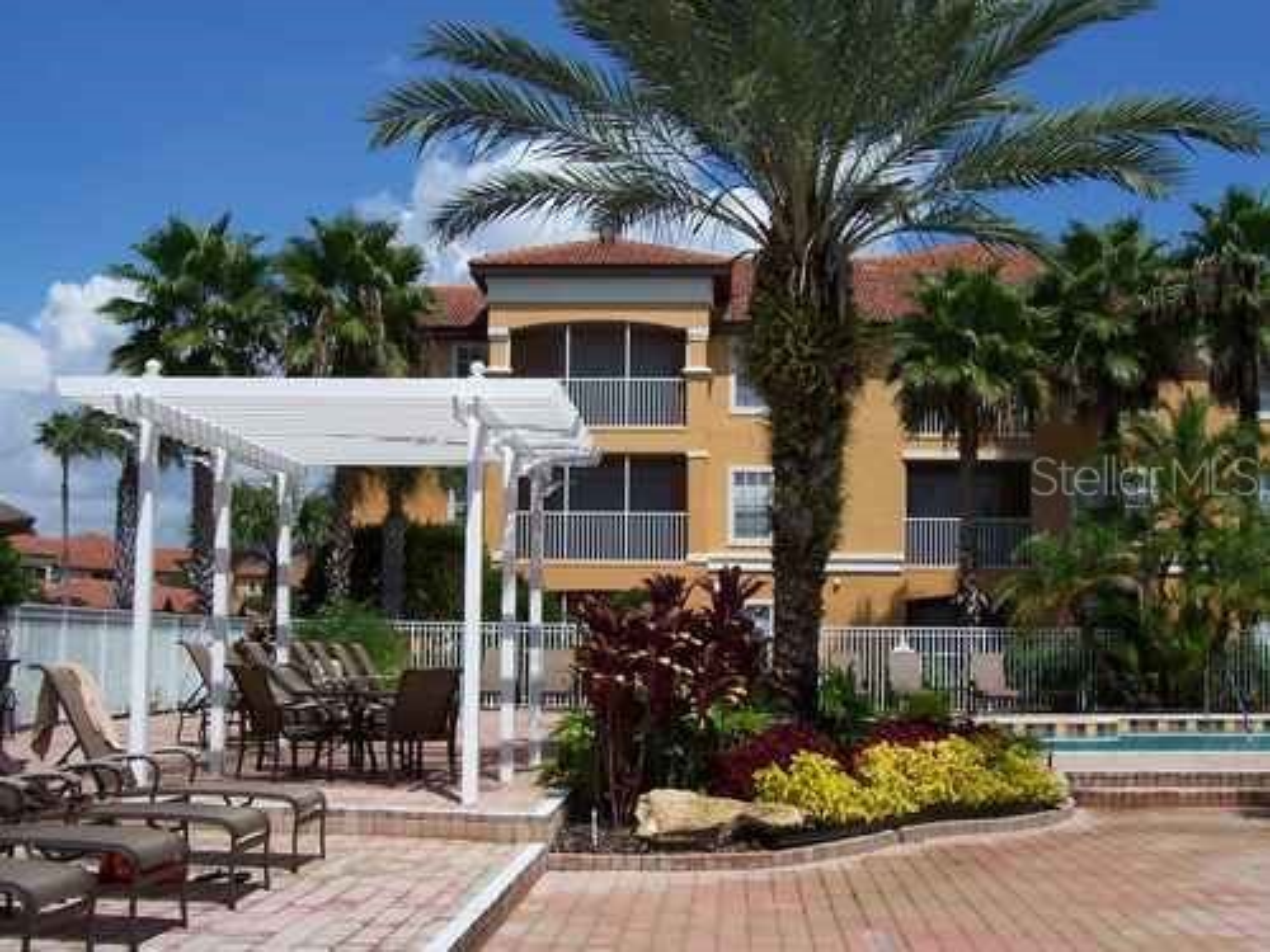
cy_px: 476
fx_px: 1541
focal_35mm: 42
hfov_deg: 44.8
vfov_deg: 34.3
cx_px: 635
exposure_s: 1/750
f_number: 5.6
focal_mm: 7
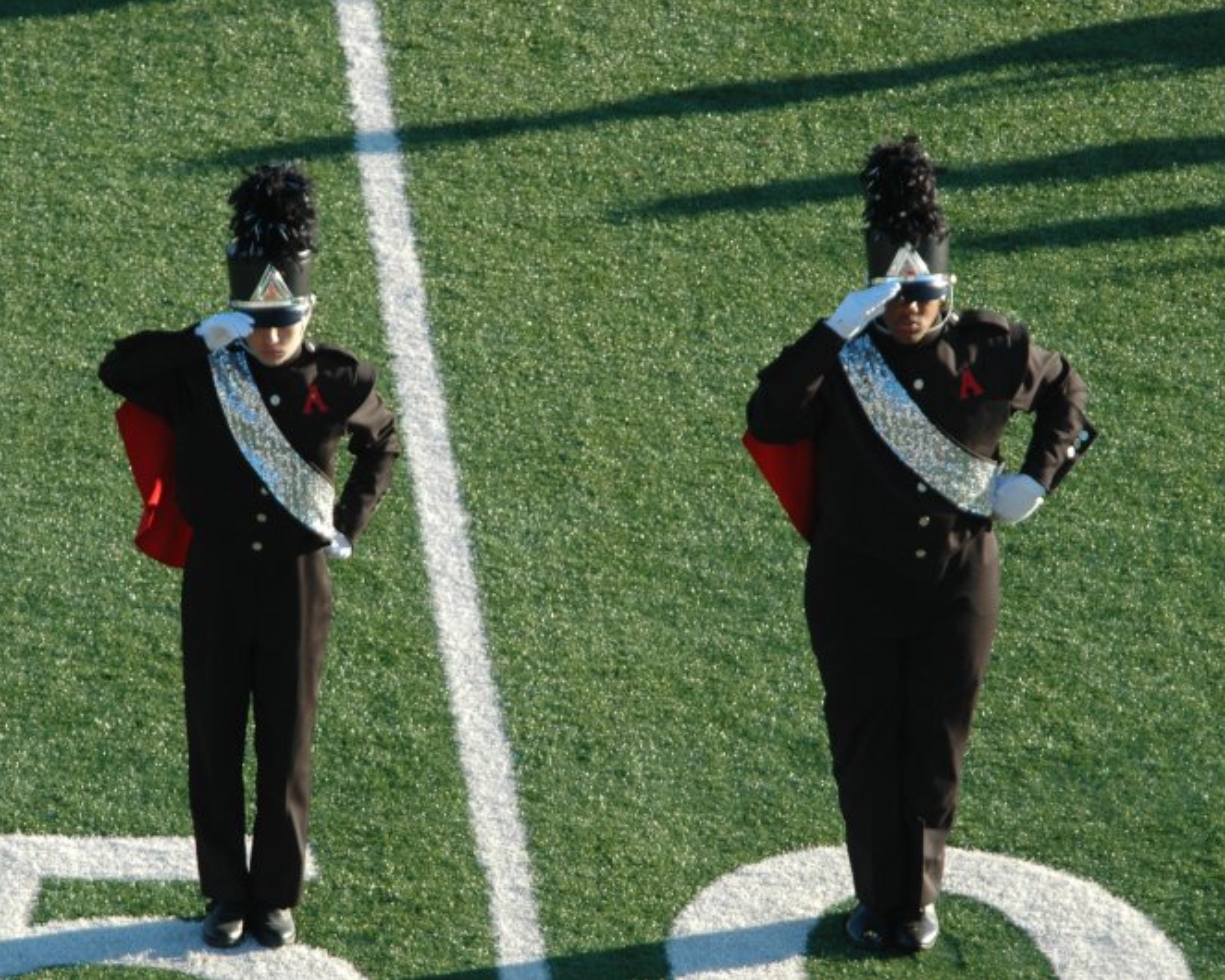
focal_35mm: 527
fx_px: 19112
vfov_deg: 2.9
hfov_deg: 3.7
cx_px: 590
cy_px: 490
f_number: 5.6
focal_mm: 310
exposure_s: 1/250
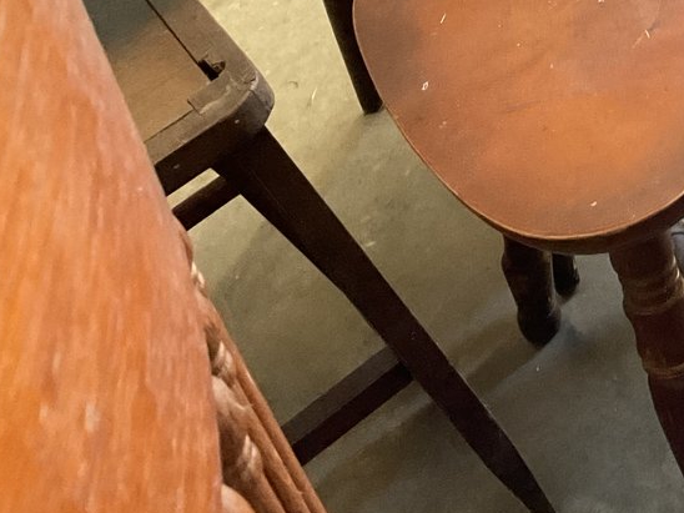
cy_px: 29
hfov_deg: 21.8
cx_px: 912
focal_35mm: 80
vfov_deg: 18.1
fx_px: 1581
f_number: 1.8
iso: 200
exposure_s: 1/60
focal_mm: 3
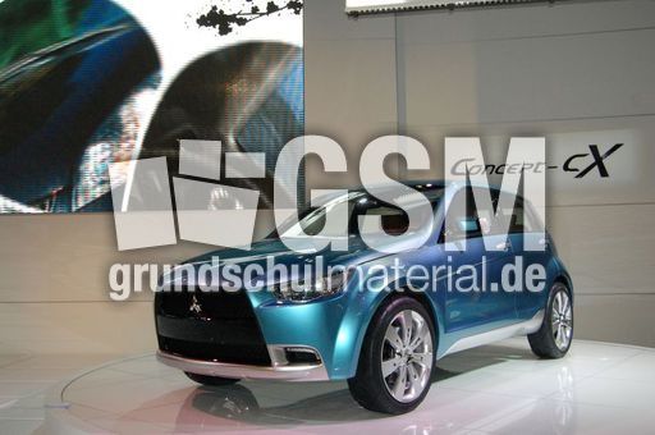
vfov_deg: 36.8
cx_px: 328
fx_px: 654
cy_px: 218
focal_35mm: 36
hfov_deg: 53.2
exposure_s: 1/500
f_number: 5
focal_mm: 24
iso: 1600
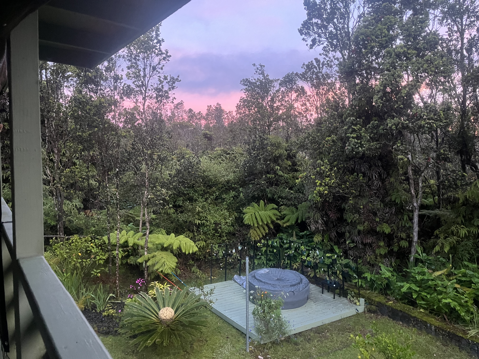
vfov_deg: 53.1
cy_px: 180
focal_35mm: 26
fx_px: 360
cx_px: 240
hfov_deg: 67.3
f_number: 1.6
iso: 500
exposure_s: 1/40
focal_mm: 5.1
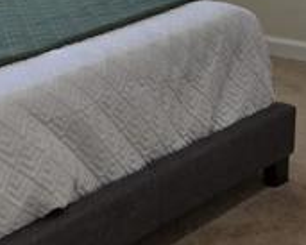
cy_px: -11
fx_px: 761
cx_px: -159
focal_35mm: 84
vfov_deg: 17.8
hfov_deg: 19.6
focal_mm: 5.4
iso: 40
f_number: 1.8
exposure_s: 1/120
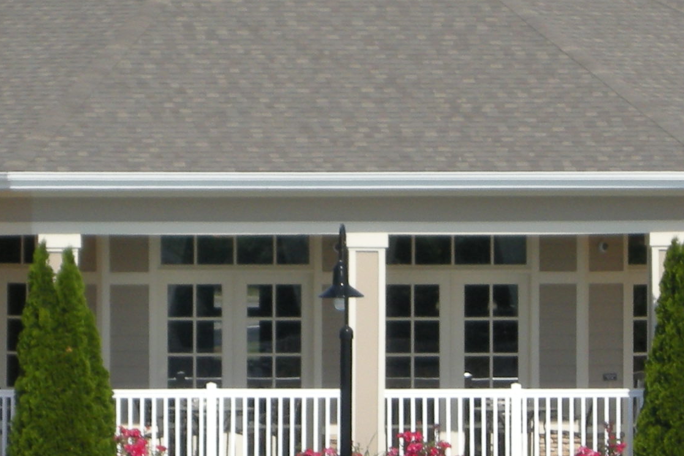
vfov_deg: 3.0
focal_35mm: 458
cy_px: 240
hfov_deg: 4.5
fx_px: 8703
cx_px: 271
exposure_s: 1/385
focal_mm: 26.3
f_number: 5.3
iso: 64
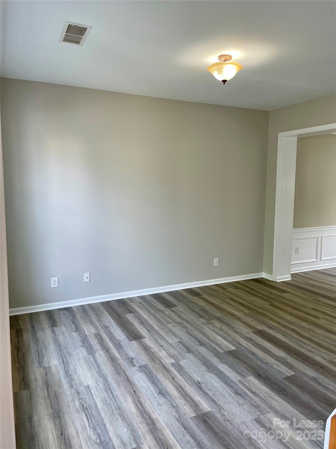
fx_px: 336
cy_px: 224
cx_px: 168
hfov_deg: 53.1
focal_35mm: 26
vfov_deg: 67.3
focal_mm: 4.2
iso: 80
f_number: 1.6
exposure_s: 1/120
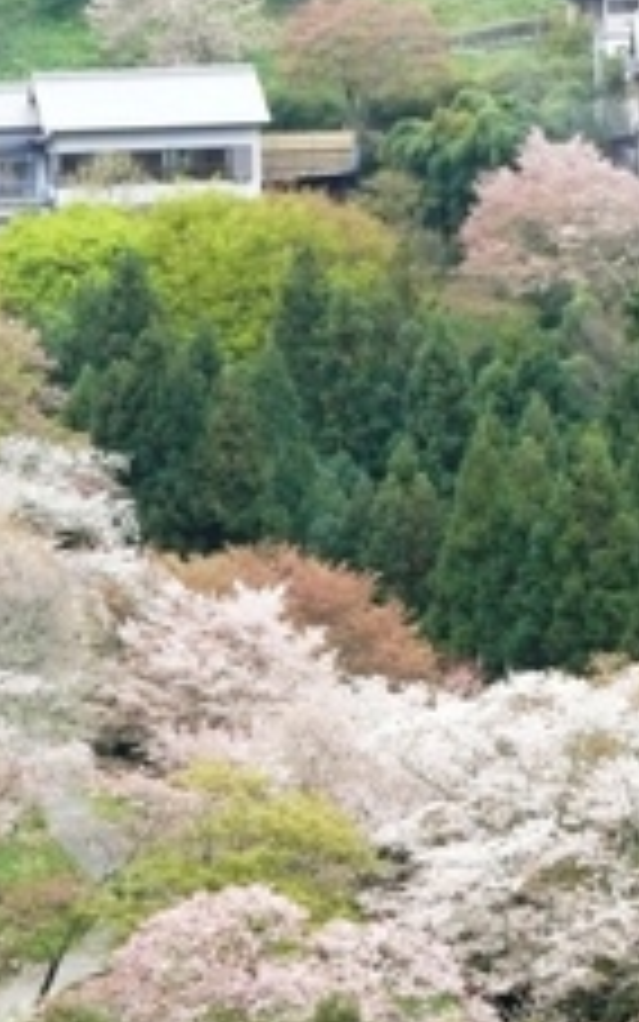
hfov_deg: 5.3
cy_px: 693
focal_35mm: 248
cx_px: -194
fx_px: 6906
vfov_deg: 8.5
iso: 400
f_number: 11
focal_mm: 23.6
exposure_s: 1/60
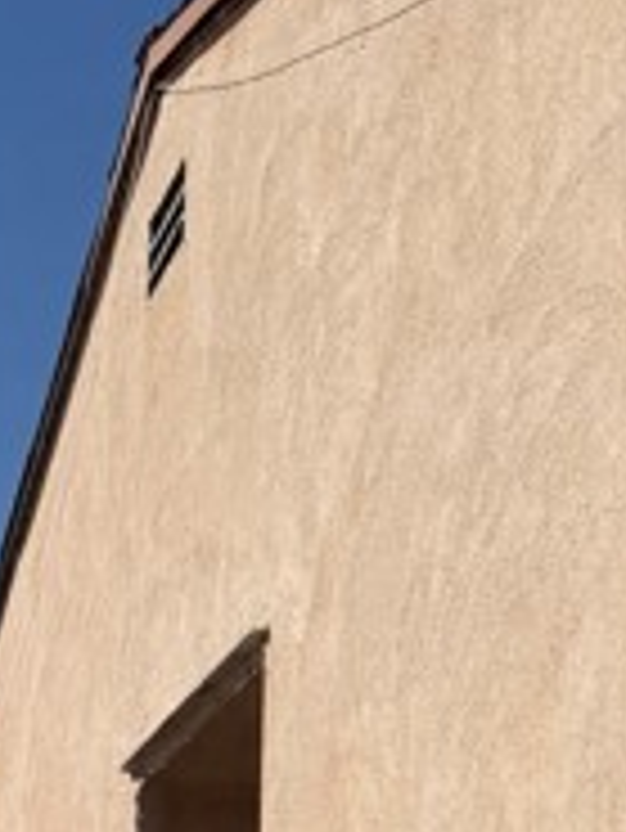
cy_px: 1138
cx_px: -284
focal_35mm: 83
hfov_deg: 16.4
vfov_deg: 21.0
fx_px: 1999
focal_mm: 6.76
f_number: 1.78
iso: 80
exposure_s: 1/8130
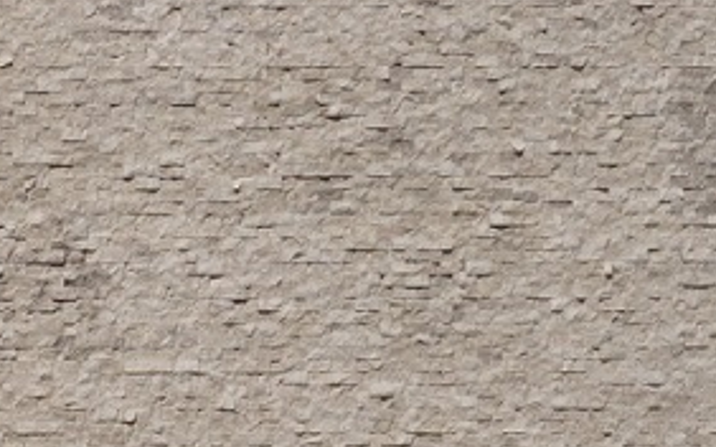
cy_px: 651
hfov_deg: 7.9
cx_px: -1276
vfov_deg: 5.5
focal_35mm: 235
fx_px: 4584
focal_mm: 31
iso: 500
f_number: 22
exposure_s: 1/320
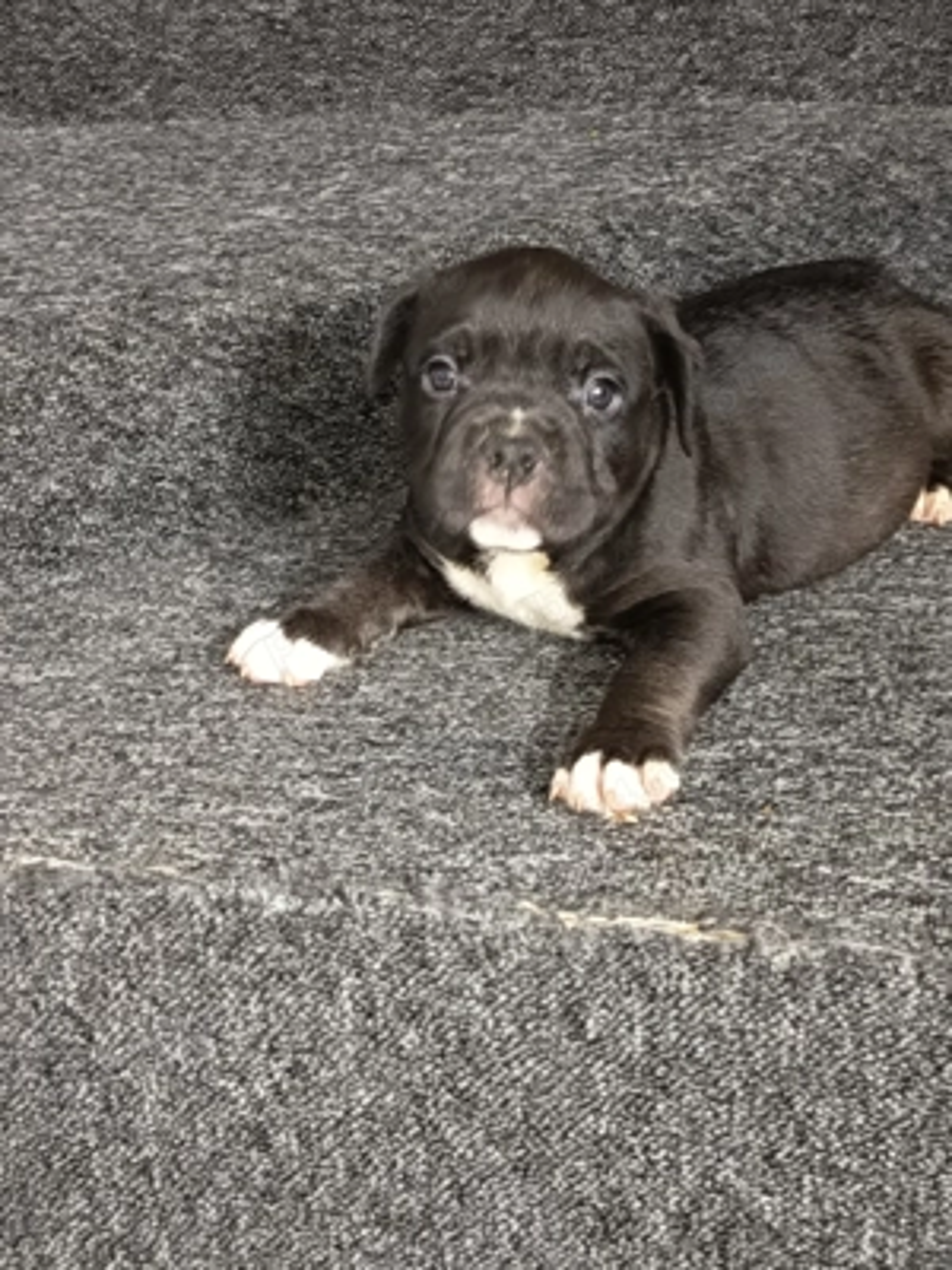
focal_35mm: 49
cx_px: 476
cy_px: 635
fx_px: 1797
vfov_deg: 38.9
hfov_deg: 29.7
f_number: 1.7
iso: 1676
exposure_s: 1/20
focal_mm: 5.27
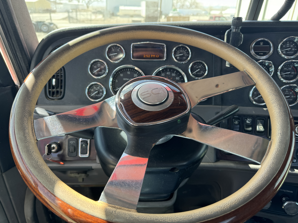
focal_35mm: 24
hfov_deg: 71.6
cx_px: 149
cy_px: 112
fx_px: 207
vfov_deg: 56.8
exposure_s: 1/173
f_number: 1.78
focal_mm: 6.86
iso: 64
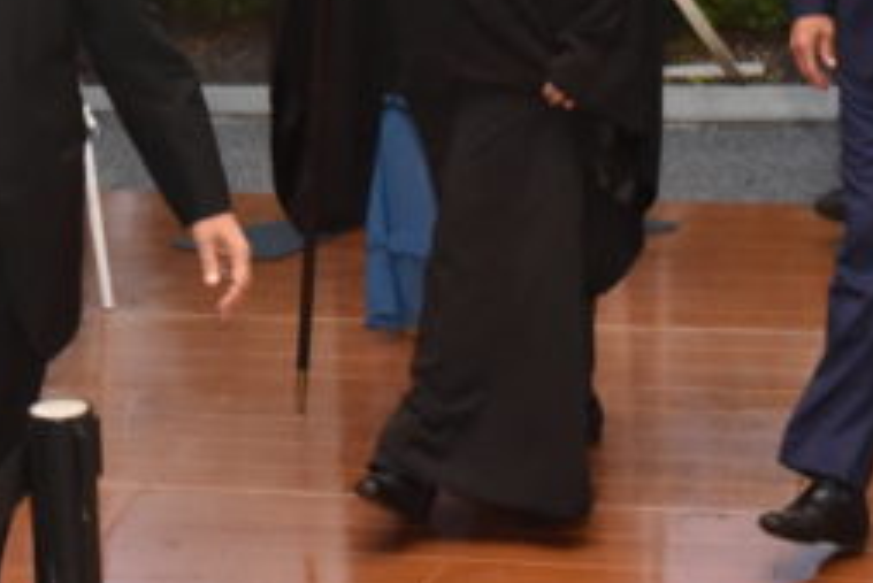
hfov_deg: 17.8
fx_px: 2766
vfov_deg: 11.5
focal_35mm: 114
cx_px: 207
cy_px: -285
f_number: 8
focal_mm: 38
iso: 9000
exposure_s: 1/200
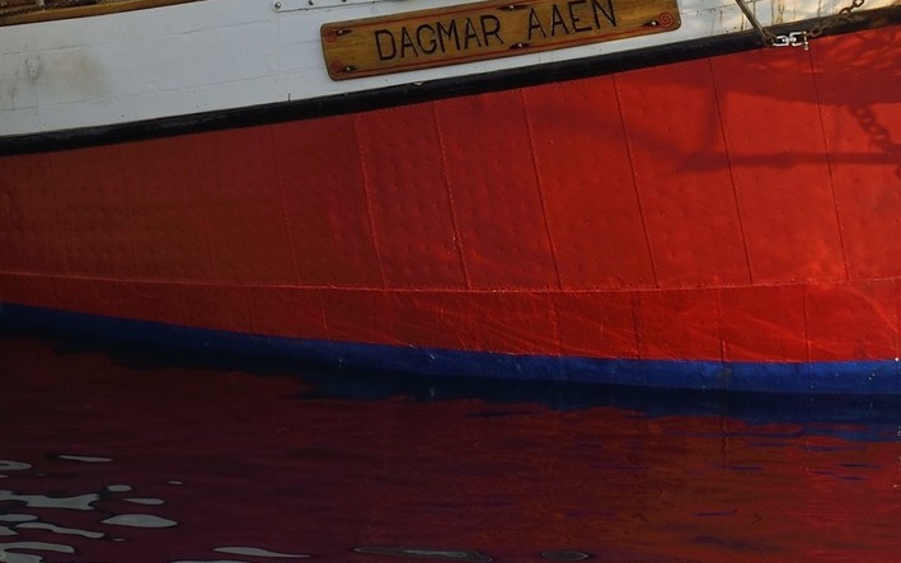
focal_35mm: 242
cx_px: 386
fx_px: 5942
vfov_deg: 5.3
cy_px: -797
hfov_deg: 8.7
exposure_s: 1/250
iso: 200
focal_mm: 70
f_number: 10
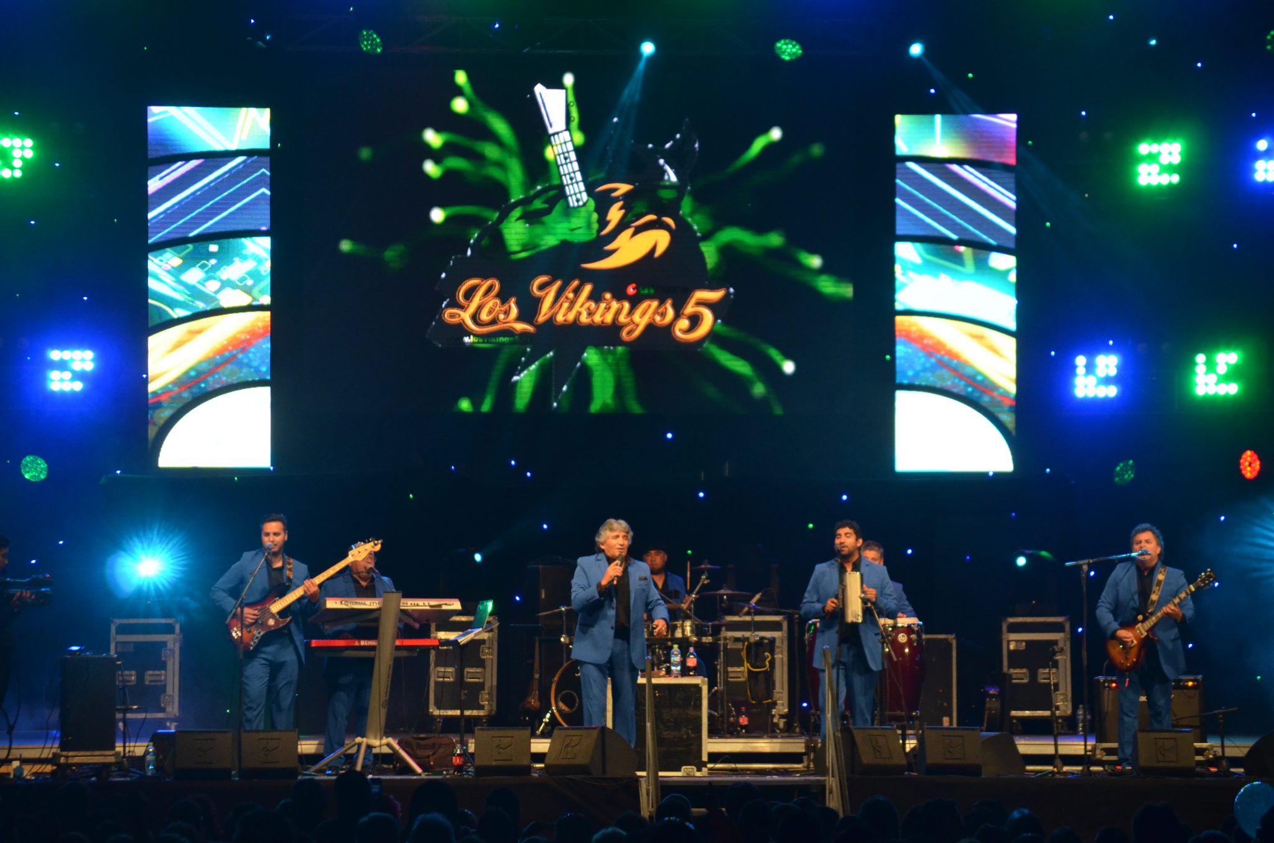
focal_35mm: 188
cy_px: 422
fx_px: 6621
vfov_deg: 7.3
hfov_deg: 11.0
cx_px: 637
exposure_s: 1/200
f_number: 4.8
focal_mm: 125
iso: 1600
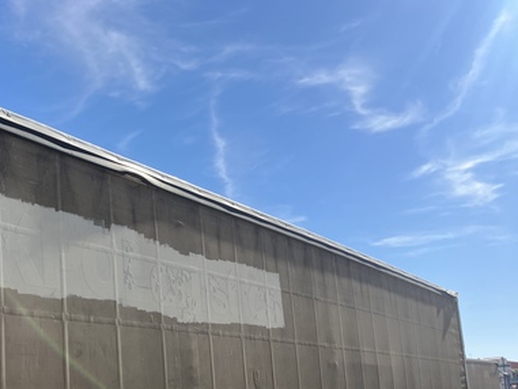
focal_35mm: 47
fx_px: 704
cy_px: 311
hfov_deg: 38.5
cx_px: 84
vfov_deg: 30.2
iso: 32
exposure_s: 1/1799
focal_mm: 3.99
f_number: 1.8
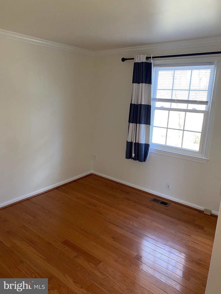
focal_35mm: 26
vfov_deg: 67.3
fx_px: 221
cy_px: 147
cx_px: 110
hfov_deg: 53.1
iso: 160
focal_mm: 4.25
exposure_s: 1/60
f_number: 1.8
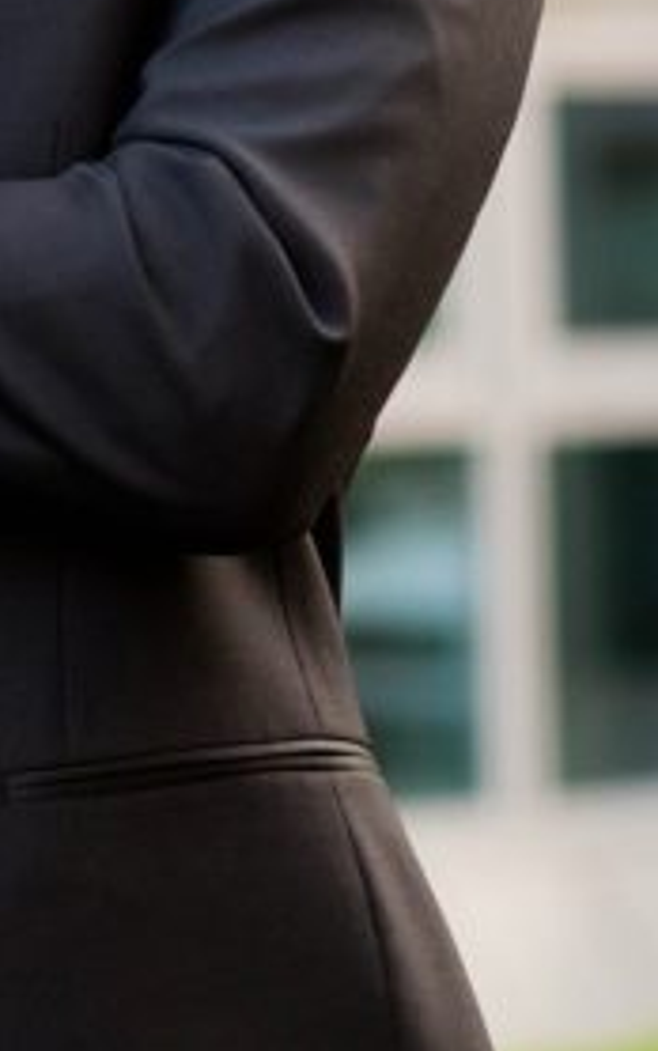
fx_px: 9143
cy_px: 60
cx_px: -586
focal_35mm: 319
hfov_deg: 4.1
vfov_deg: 6.6
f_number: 3.5
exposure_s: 1/800
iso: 800
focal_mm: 85
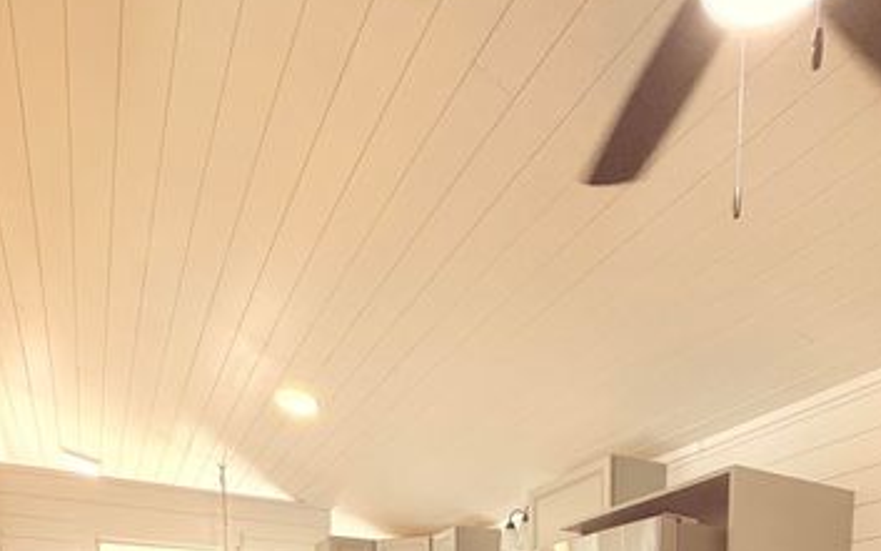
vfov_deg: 31.3
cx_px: 439
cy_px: 759
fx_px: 673
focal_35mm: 28
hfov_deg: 66.4
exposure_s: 1/120
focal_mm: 2.22
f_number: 2.2
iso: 320
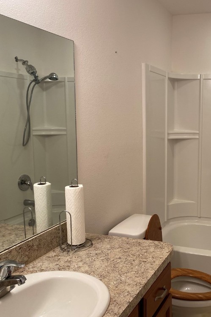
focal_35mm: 37
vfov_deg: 51.9
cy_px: 156
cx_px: 189
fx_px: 325
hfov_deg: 34.0
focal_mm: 4.25
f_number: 1.8
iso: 64
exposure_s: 1/60
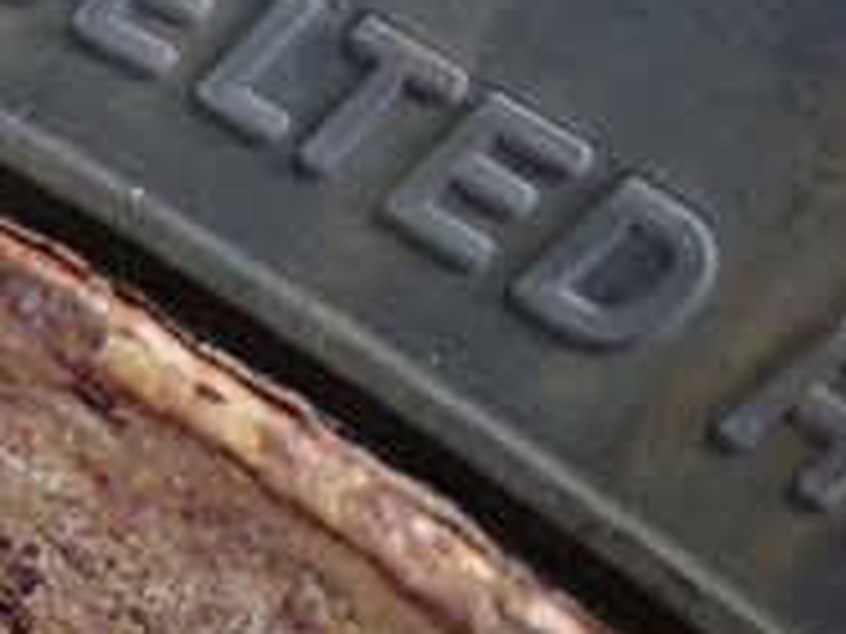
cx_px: -270
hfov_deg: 18.9
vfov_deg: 15.3
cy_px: 553
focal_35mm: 96
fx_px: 2346
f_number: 2.3
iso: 250
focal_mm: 5.4
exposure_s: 1/30
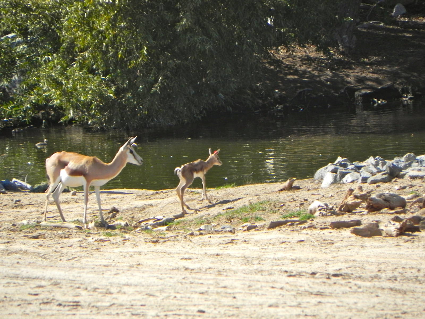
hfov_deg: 2.9
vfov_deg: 2.2
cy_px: 160
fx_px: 8324
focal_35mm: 678
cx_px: 212
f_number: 6.3
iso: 160
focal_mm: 120
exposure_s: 1/363
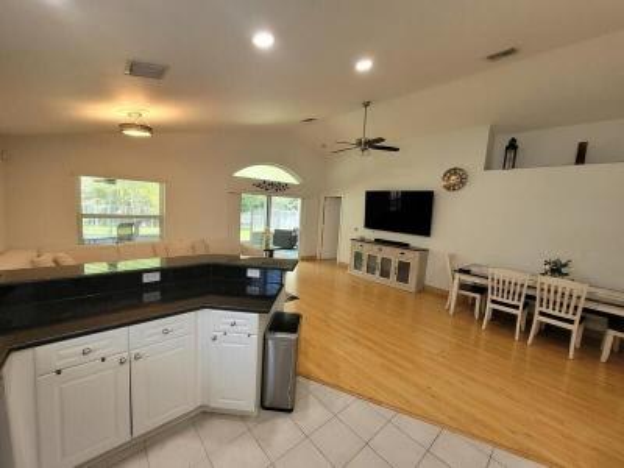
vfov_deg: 89.9
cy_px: 234
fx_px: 234
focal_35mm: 13
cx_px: 312
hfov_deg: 106.2
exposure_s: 1/60
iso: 200
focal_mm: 1.74
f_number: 2.2
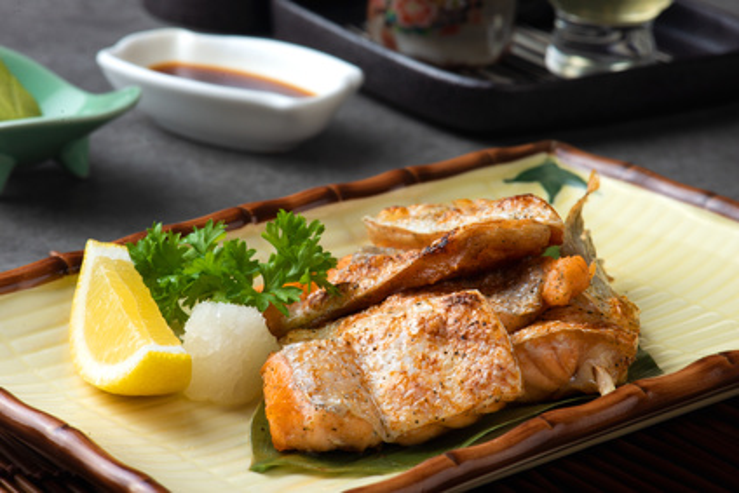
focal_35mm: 105
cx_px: 370
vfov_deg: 13.1
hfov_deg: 19.4
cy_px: 246
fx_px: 2156
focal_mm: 105
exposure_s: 1/160
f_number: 20
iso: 200
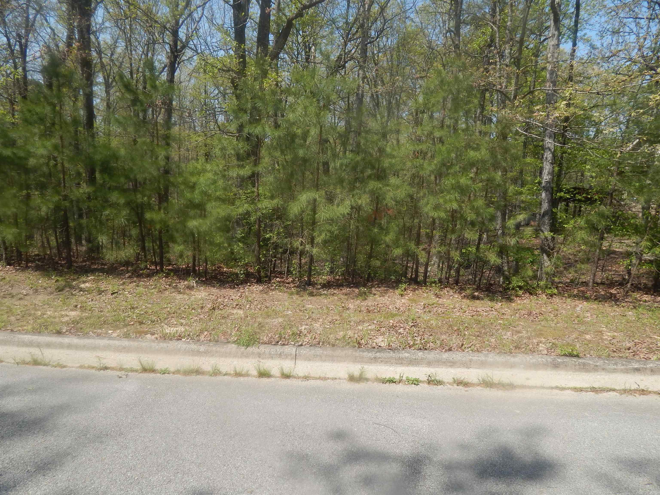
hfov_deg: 76.4
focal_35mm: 22
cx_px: 330
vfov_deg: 61.1
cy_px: 248
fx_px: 419
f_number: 6
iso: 125
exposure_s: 1/400
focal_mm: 4
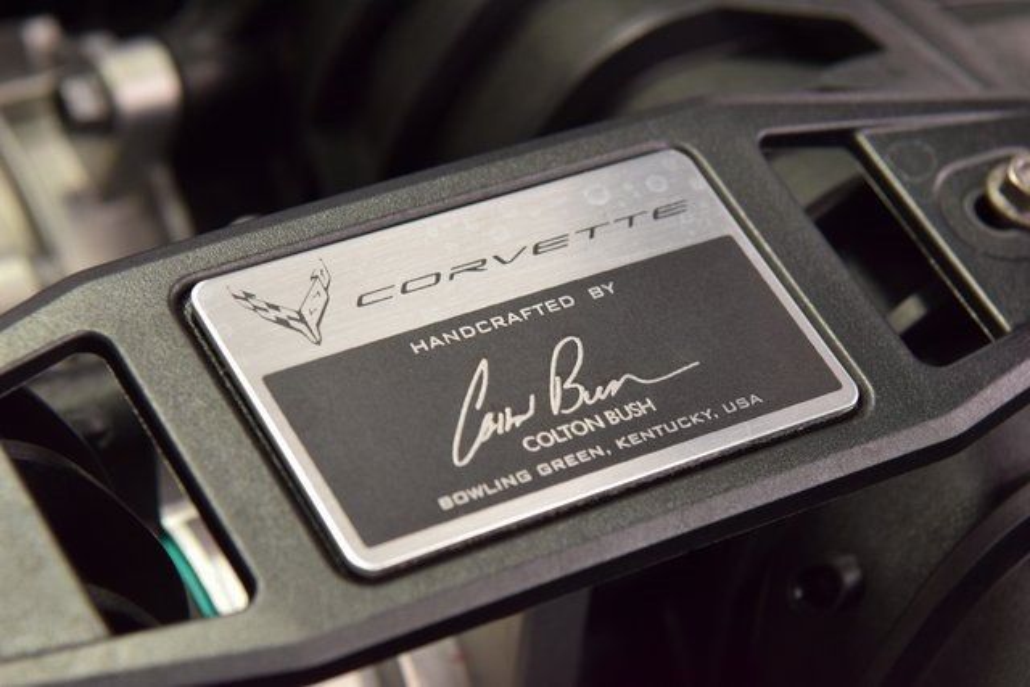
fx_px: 3005
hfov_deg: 19.5
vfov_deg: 13.0
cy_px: 344
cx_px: 515
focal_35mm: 105
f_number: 7.1
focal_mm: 70
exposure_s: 1/30
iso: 1250
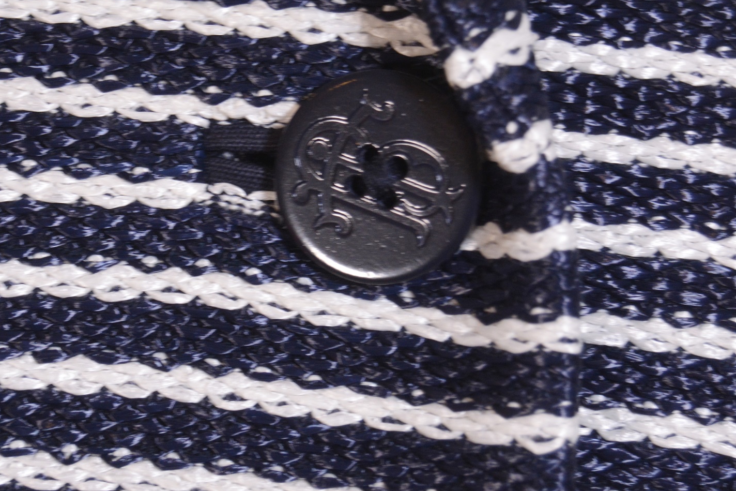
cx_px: 232
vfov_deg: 9.4
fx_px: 2961
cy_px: 103
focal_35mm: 145
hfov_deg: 14.1
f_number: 5.6
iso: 800
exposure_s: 1/60
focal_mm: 55
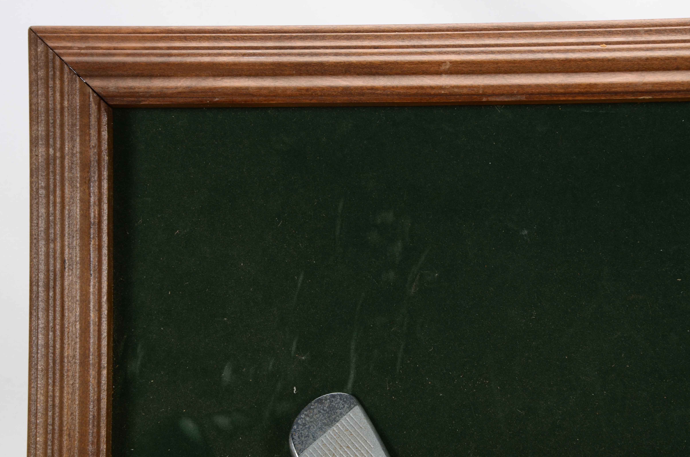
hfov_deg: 20.7
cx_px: 345
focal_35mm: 99
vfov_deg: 13.8
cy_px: 228
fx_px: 1894
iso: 200
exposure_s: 1/160
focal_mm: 66
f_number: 16
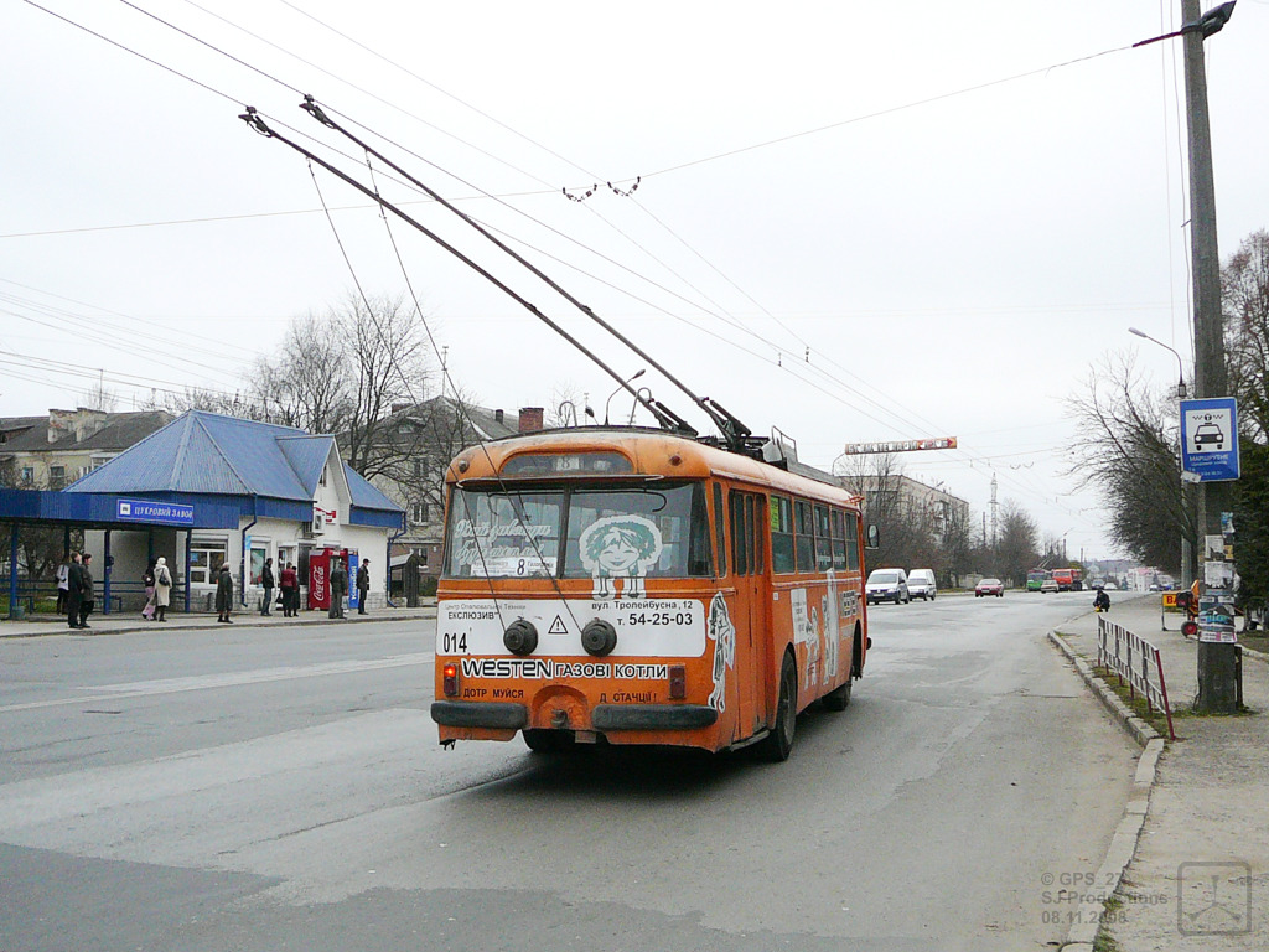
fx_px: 1283
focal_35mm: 35
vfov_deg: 40.7
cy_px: 476
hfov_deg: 52.6
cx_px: 634
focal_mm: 5.2
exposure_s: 1/640
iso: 100
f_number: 2.8
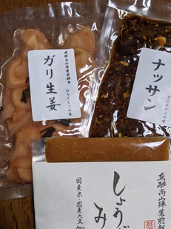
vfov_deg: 52.5
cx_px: 107
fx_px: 231
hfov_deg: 40.3
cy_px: 129
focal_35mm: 35
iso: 60
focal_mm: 4.44
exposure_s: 1/59.9
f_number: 1.8
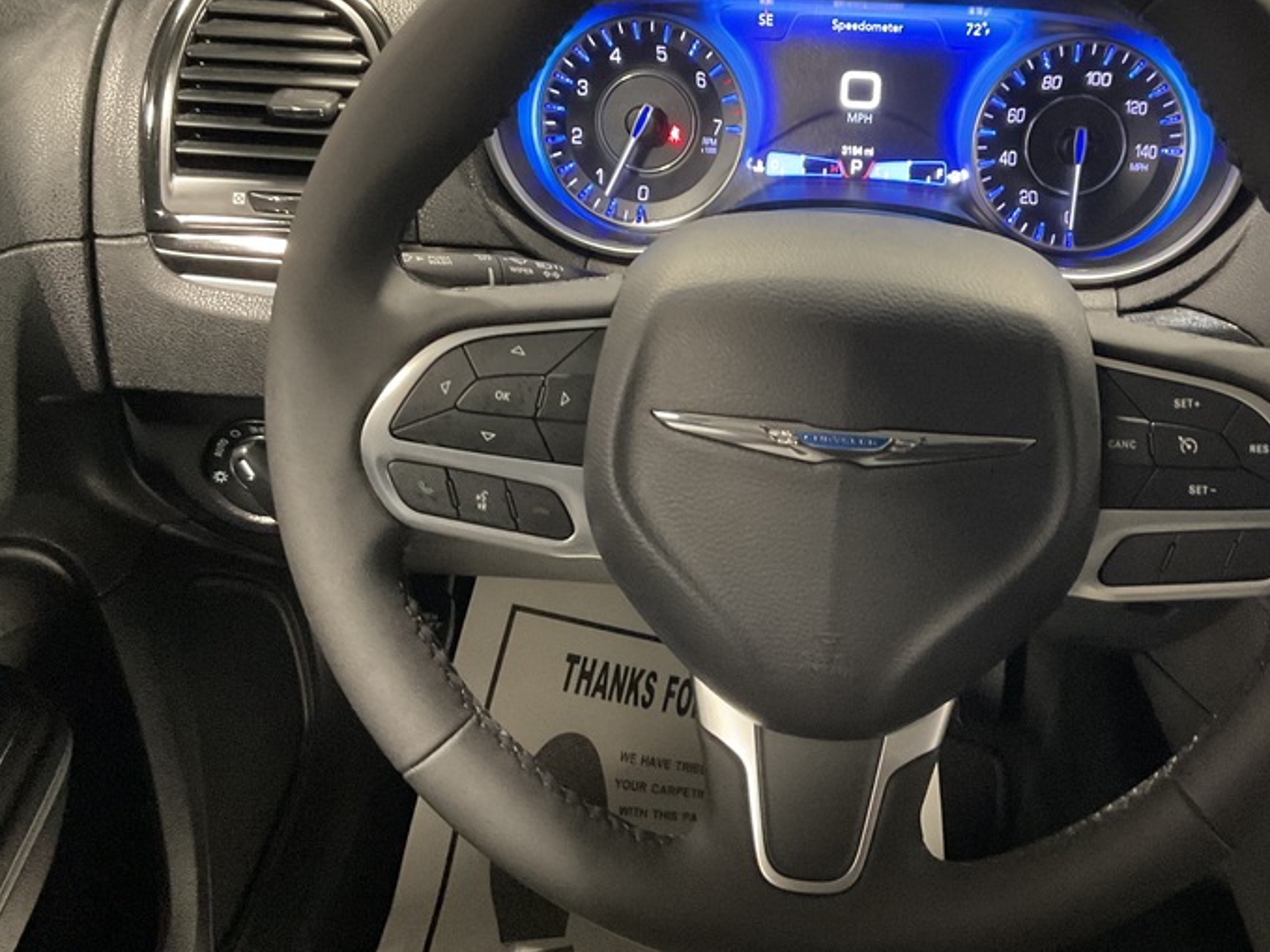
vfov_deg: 35.1
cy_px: 402
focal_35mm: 41
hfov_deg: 45.5
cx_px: 765
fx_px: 1504
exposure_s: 1/30
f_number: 1.8
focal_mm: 3
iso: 500
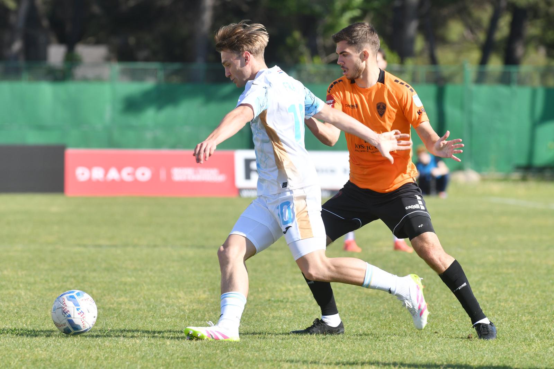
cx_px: 277
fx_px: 4615
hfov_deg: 6.9
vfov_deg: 4.6
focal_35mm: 300
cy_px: 184
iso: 200
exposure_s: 1/640
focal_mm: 300
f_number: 7.1
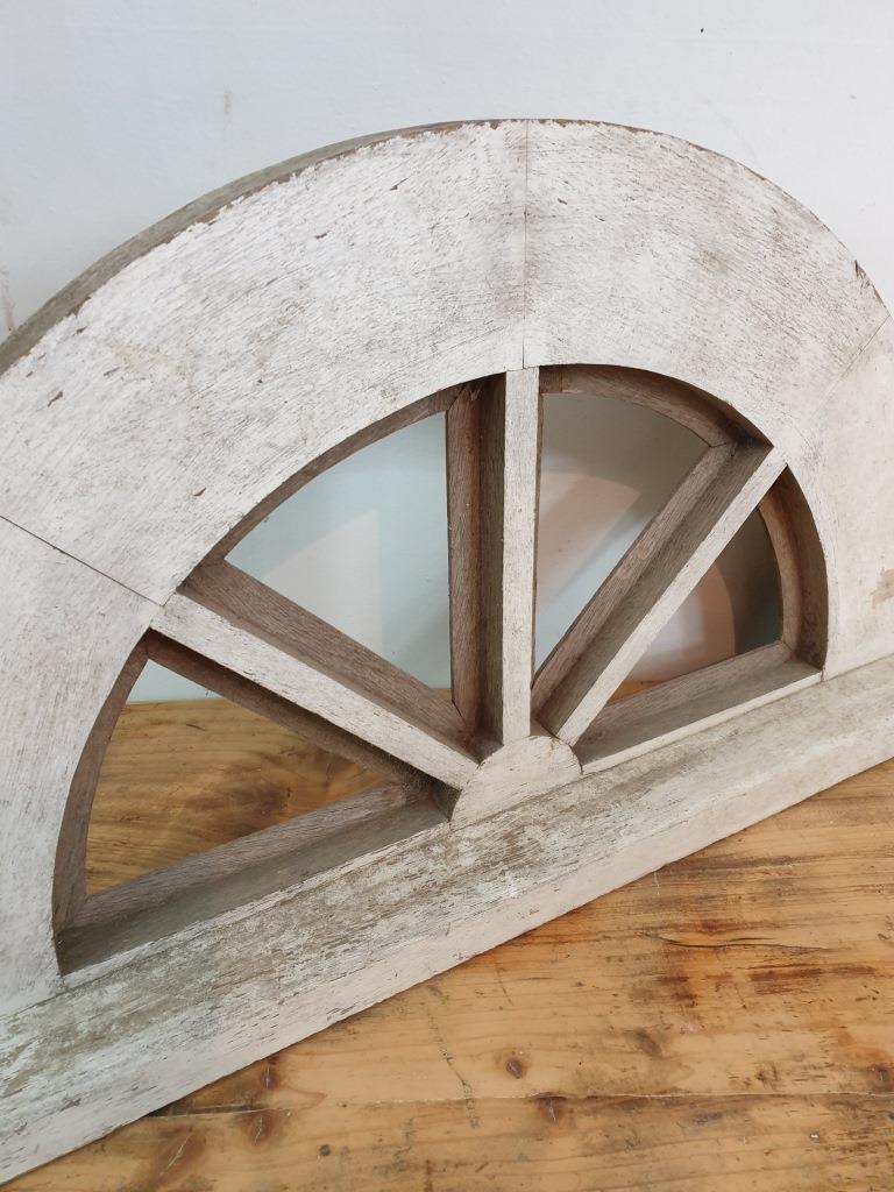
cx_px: 447
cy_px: 596
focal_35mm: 26
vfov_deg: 67.3
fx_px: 895
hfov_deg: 53.1
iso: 200
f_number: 1.5
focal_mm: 4.3
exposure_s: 1/50
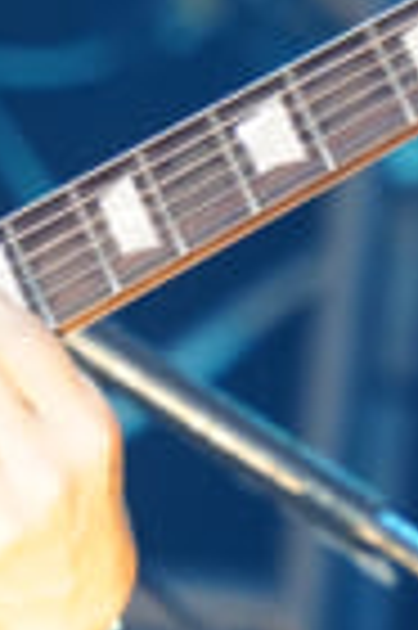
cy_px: 927
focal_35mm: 1010
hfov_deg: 1.4
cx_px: -636
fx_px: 17633
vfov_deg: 2.0
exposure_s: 1/320
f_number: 5
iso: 2000
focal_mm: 138
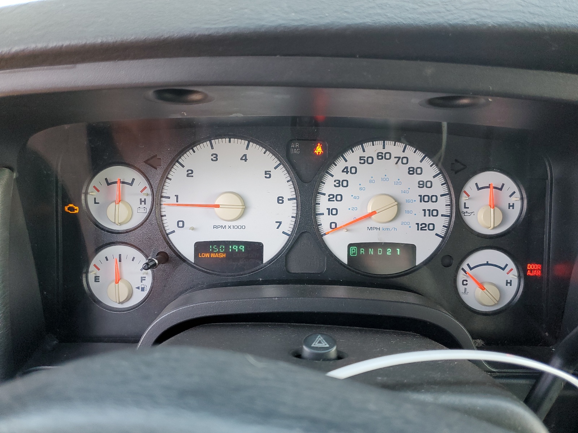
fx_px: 434
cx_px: 289
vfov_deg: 53.1
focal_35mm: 26
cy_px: 216
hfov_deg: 67.3
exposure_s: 1/120
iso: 89
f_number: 1.5
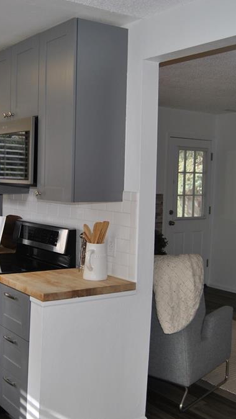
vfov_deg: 47.3
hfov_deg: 27.2
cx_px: 51
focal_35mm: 43
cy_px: 209
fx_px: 478
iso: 110
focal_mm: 18
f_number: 3.5
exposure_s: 1/125
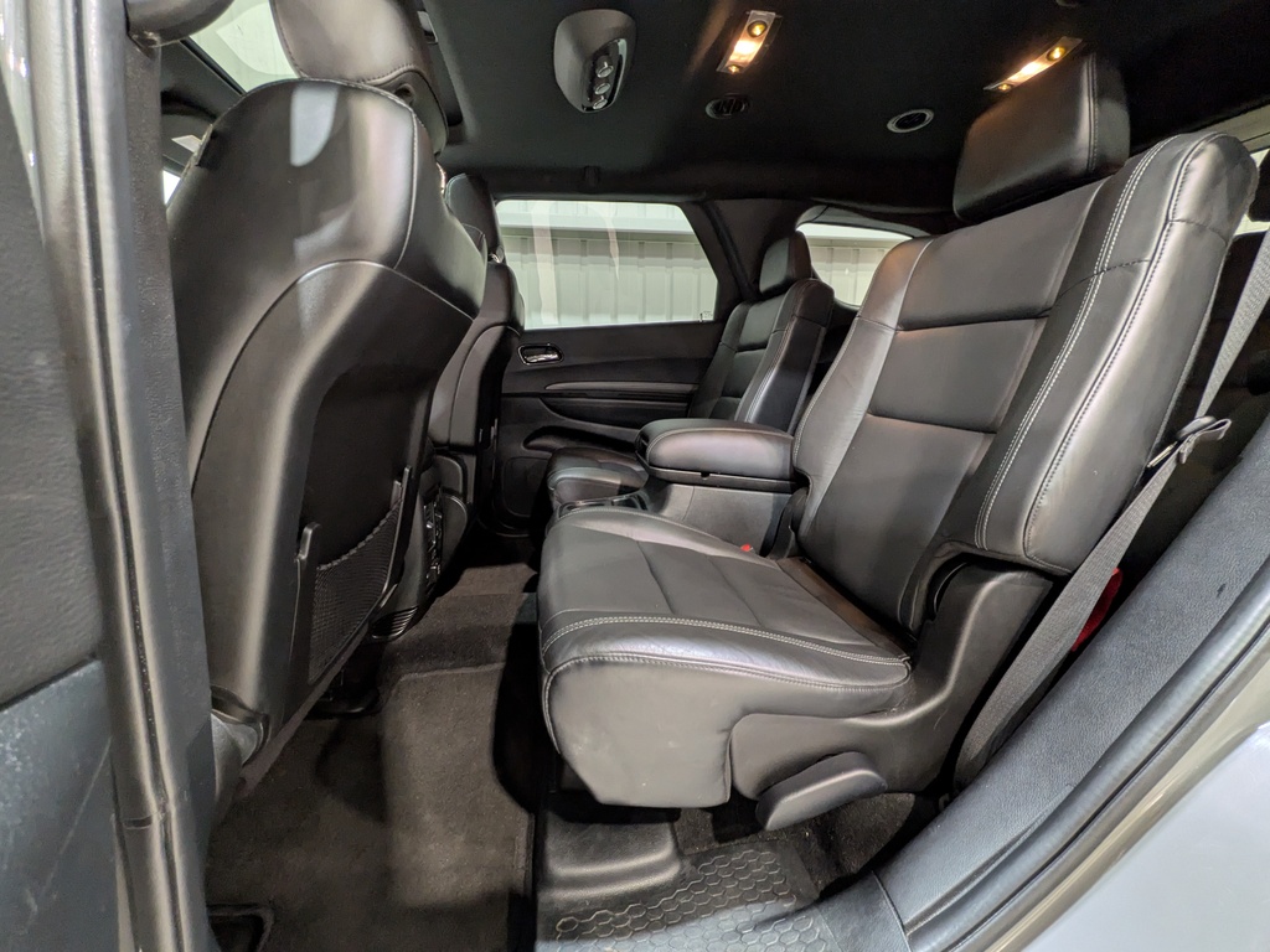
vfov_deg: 85.7
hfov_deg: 102.1
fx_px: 514
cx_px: 635
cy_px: 476
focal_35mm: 14
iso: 219
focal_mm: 1.83
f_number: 2.2
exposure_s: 1/25
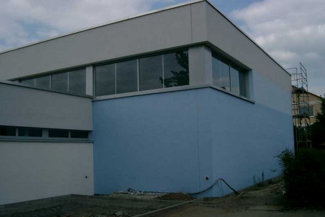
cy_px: 115
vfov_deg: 34.2
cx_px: 164
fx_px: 352
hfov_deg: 49.5
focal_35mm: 39
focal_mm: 7.6
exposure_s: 1/1250
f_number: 5
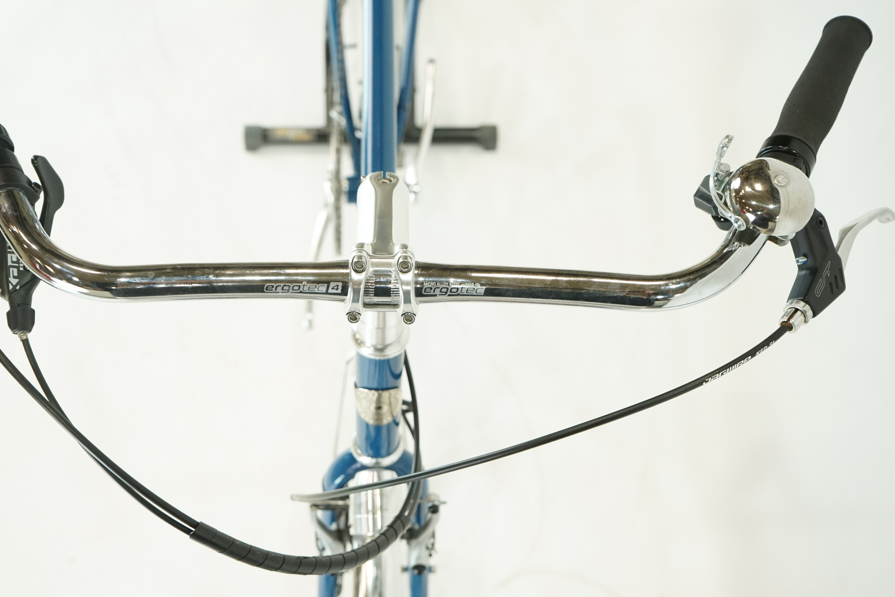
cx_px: 384
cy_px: 330
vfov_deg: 29.2
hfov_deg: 42.6
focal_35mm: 46
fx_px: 1144
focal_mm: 40
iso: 2000
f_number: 5.6
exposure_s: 1/200
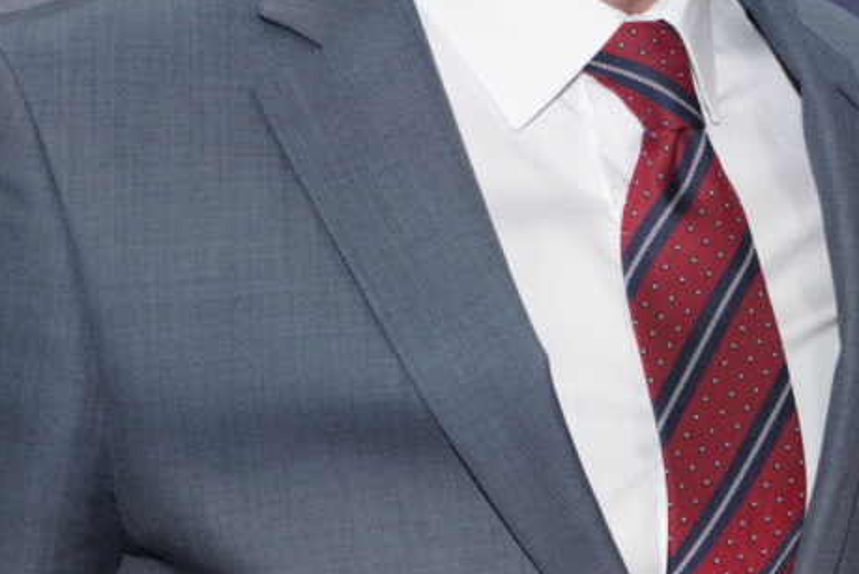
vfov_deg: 7.5
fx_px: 4371
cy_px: 166
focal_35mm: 183
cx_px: 1057
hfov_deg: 11.0
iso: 800
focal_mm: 52
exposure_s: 1/160
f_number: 5
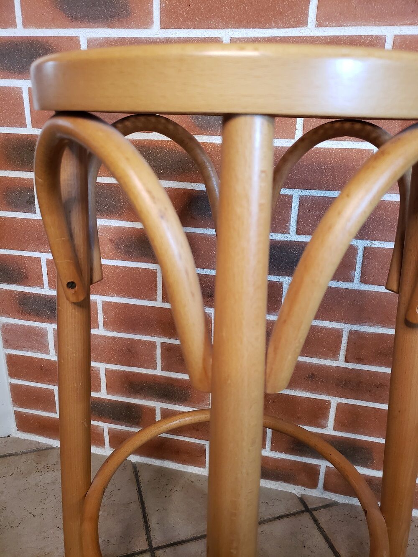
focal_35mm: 26
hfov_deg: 53.1
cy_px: 278
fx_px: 419
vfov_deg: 67.3
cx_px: 209
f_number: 1.5
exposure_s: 1/50
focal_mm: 4.3
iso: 320
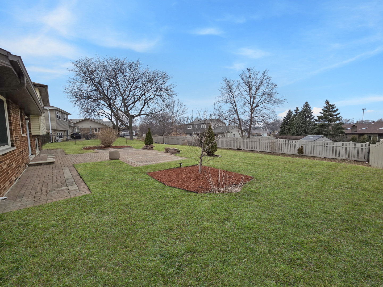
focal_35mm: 13
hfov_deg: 106.2
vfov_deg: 89.9
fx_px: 144
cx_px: 192
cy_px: 144
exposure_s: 1/2000
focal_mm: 2.2
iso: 125
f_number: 2.2
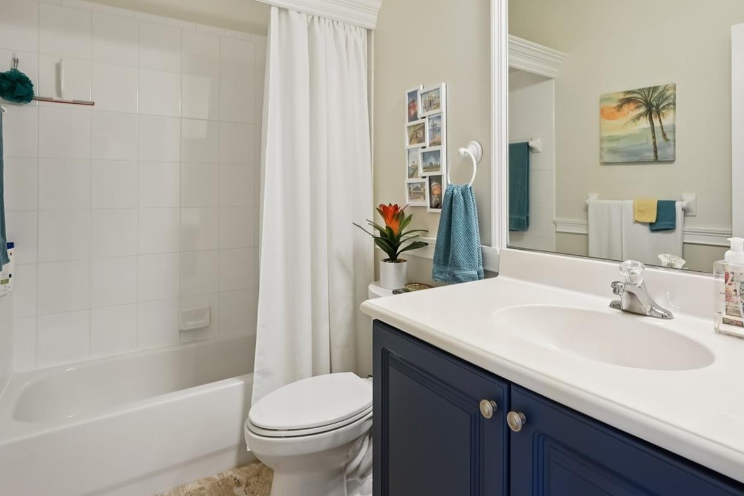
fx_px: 434
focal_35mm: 21
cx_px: 417
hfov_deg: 80.9
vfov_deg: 58.6
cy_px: 181
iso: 400
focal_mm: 16
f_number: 8
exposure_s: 1/10
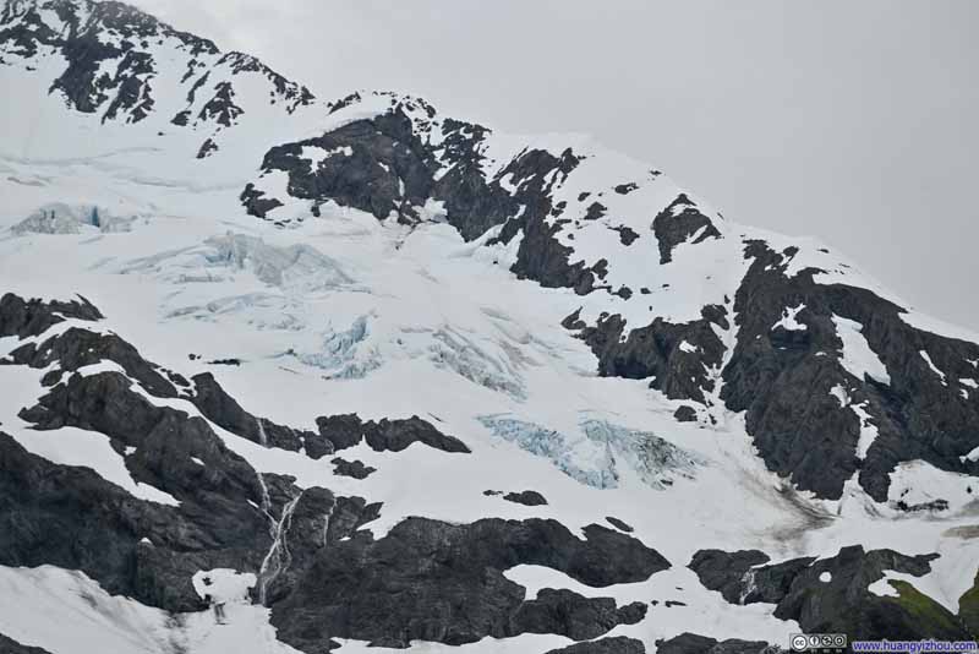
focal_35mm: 120
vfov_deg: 11.4
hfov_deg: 17.1
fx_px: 3264
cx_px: 490
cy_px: 327
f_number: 5
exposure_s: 1/1600
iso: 100
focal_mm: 120
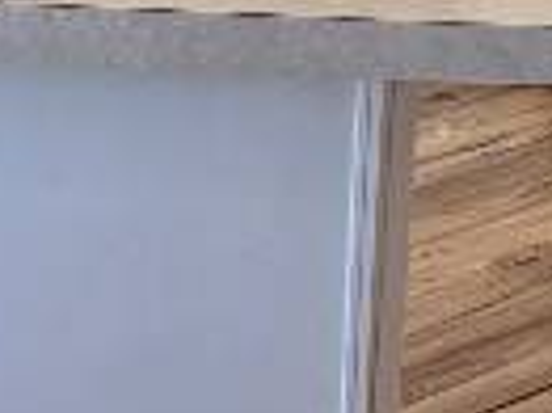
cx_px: -329
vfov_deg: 8.2
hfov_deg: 11.2
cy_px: -516
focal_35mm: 169
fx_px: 2692
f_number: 1.6
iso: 125
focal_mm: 5.96
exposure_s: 1/141
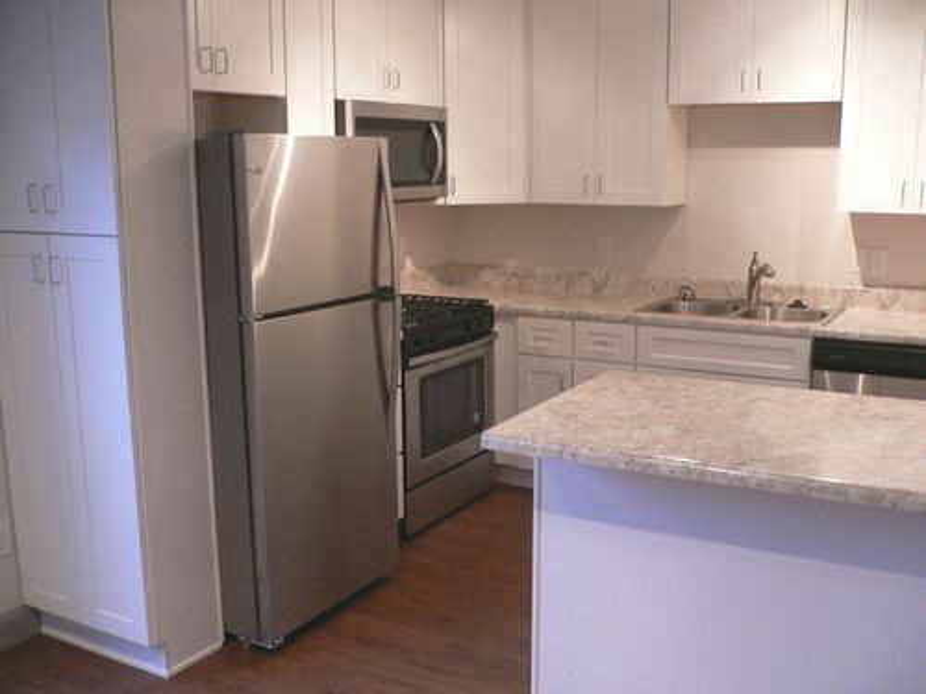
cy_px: 347
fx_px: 936
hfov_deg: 52.6
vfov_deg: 40.7
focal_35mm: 35
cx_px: 463
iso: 200
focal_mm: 5.8
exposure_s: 1/15
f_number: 2.8
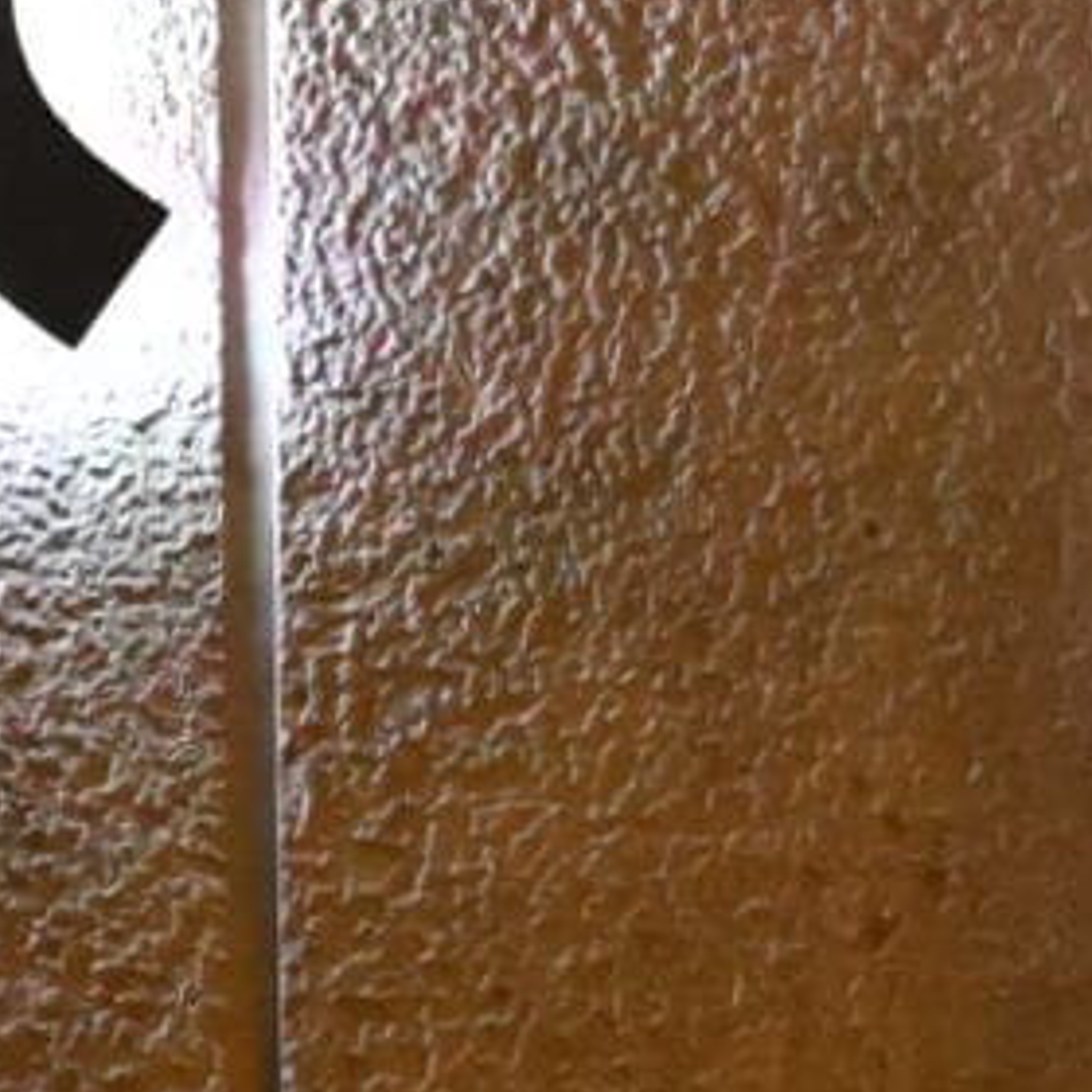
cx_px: -1825
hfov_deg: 6.2
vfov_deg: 6.6
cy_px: 926
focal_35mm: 264
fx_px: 9422
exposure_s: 1/200
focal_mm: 34
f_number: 6.3
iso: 10000
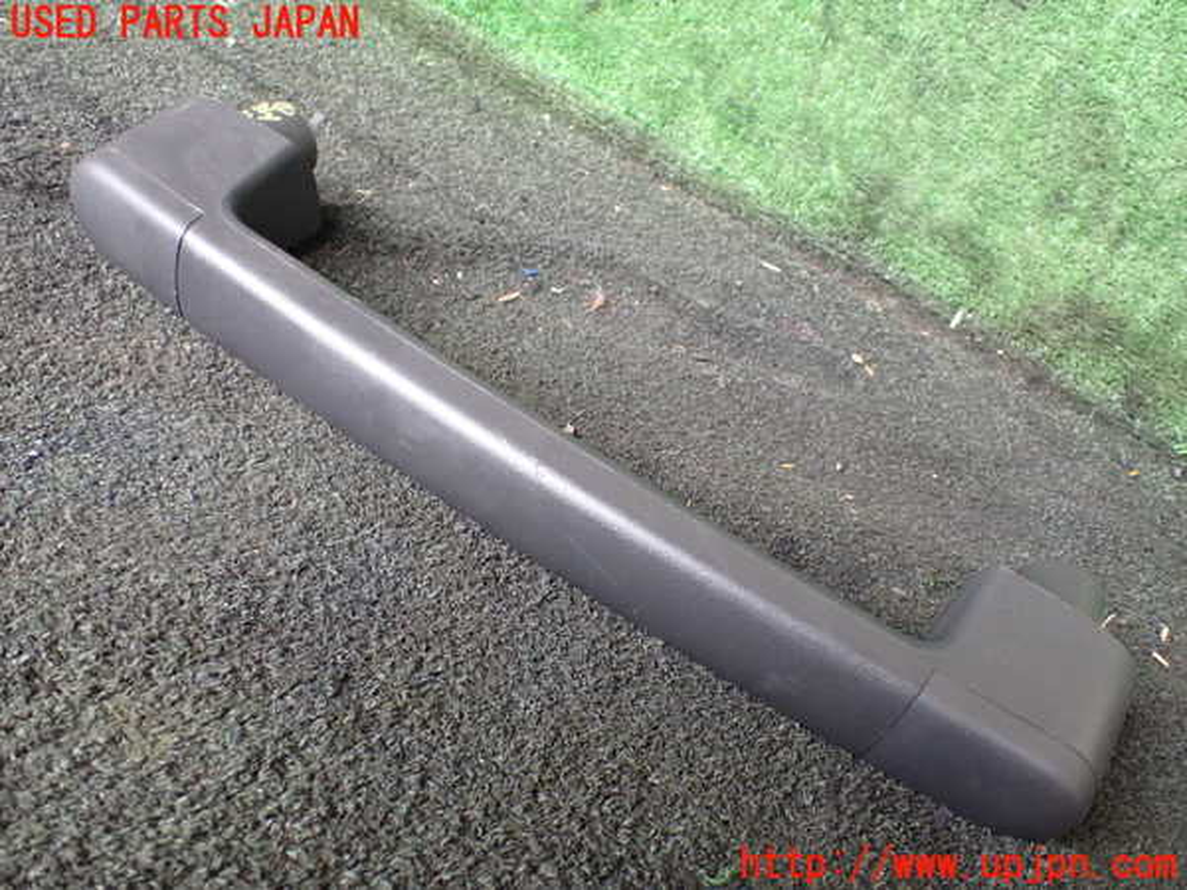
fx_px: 1029
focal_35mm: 30
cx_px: 594
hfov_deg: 60.0
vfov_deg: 46.8
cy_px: 445
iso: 800
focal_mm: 5.4
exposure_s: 1/60
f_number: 2.3
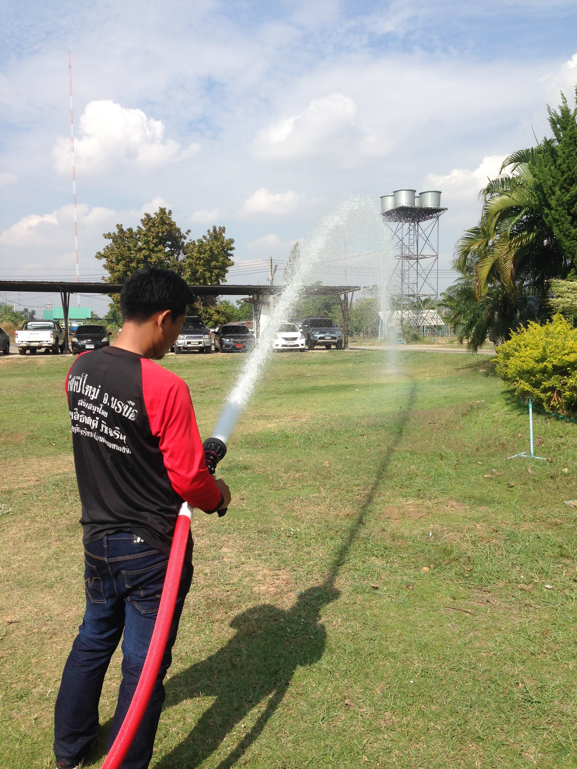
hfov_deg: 42.9
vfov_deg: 55.4
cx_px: 288
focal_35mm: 33
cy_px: 384
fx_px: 733
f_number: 2.4
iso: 50
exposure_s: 1/1869
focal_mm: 4.12
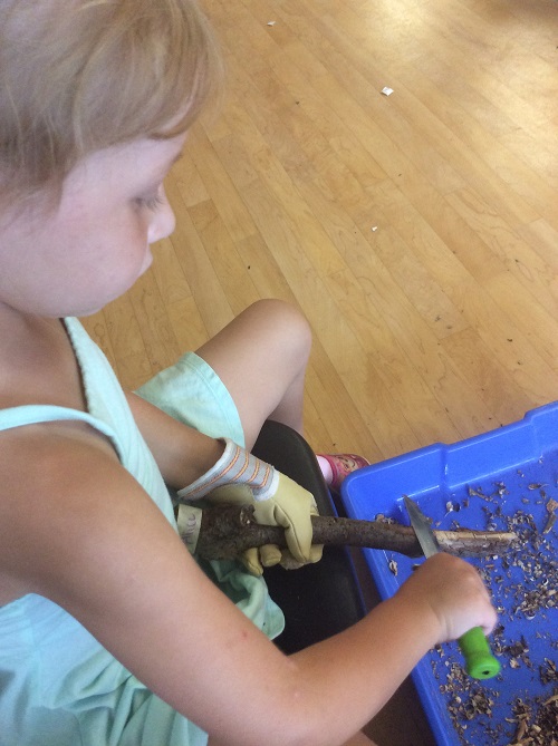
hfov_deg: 44.1
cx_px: 279
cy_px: 373
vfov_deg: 56.9
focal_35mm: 32
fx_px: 689
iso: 125
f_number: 2.4
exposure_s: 1/24
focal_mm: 3.3
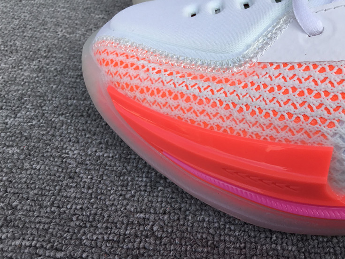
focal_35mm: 38
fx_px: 379
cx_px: 211
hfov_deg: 48.6
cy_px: 108
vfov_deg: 37.6
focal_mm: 3.3
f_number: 2.4
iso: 25
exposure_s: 1/599
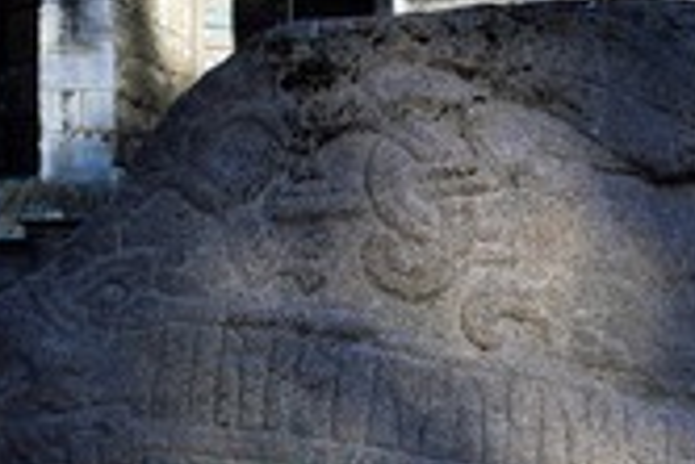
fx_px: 1565
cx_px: 419
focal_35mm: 81
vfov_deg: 16.2
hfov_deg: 25.0
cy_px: 560
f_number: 8
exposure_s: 1/160
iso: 200
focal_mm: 32
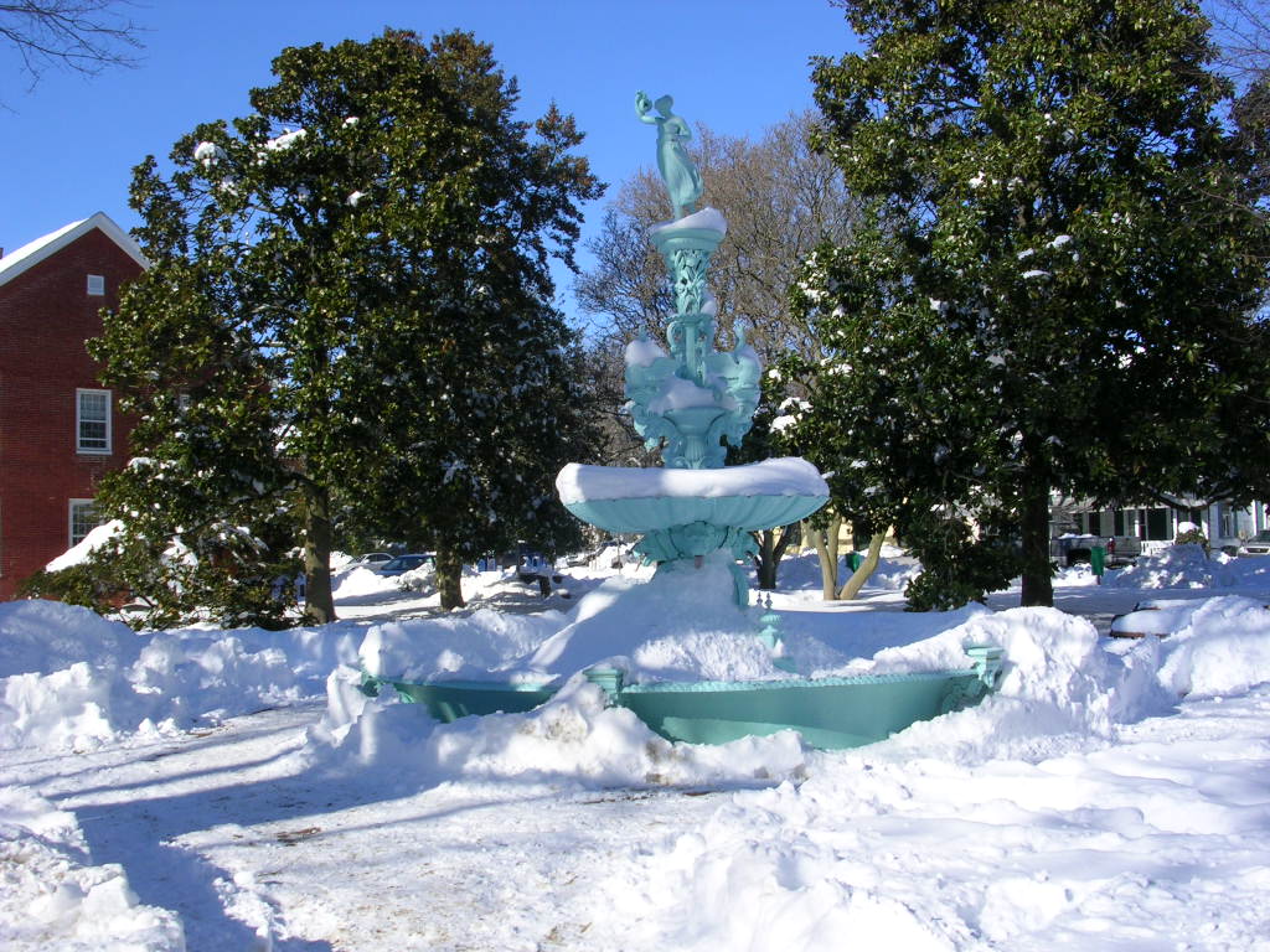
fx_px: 1394
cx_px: 635
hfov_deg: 49.0
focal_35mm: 38
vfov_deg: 37.7
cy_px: 476
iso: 50
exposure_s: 1/360
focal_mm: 5.8
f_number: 5.6
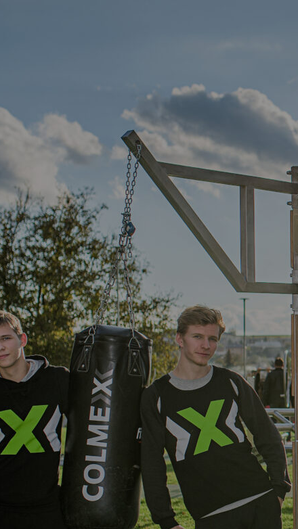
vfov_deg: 23.4
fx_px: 1264
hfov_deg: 12.4
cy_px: 400
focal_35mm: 90
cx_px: 513
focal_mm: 35
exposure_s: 1/1600
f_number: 3.2
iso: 64
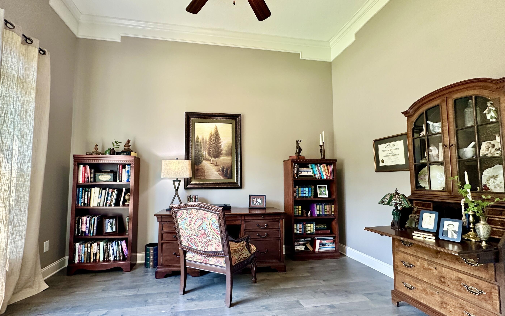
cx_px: 234
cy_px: 166
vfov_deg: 71.2
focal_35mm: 16
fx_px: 220
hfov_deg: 97.6
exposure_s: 1/60
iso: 200
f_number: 2.2
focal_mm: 2.22
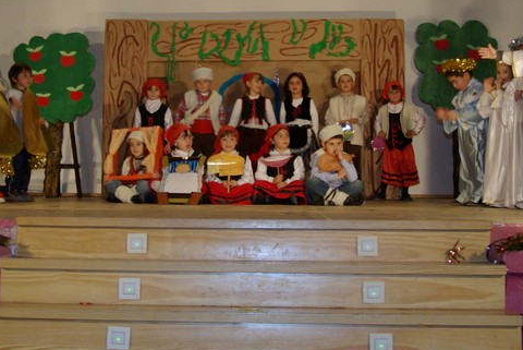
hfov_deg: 28.0
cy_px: 107
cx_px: 210
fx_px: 1047
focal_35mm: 72
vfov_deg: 18.9
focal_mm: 18
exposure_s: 1/45
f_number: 4
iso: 400
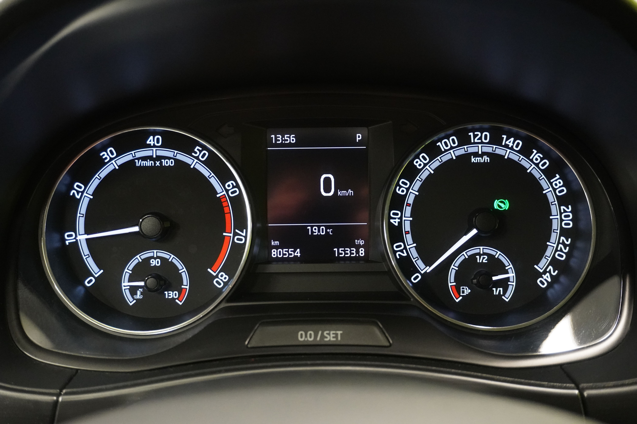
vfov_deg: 35.5
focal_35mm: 38
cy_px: 212
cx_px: 318
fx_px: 663
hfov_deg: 51.3
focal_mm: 25
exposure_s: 1/40
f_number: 4.5
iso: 4000
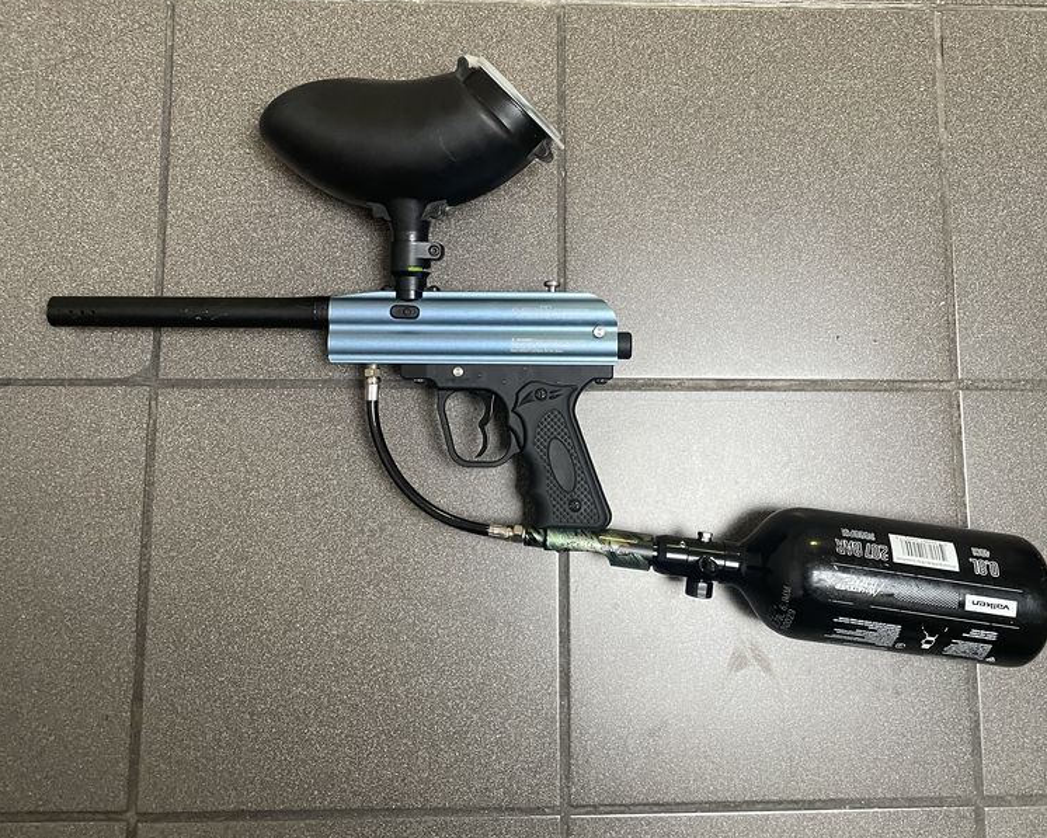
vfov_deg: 43.2
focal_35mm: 34
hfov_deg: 52.8
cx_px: 522
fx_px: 1054
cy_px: 337
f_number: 1.6
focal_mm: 4.2
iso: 250
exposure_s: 1/50
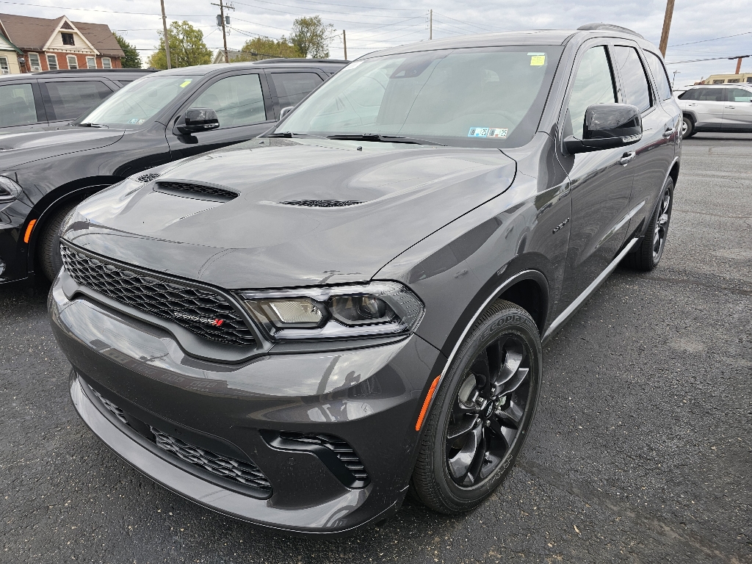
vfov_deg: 58.9
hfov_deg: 73.9
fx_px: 500
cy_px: 282
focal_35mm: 23
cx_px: 376
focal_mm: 6.3
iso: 40
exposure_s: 1/370
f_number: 1.7
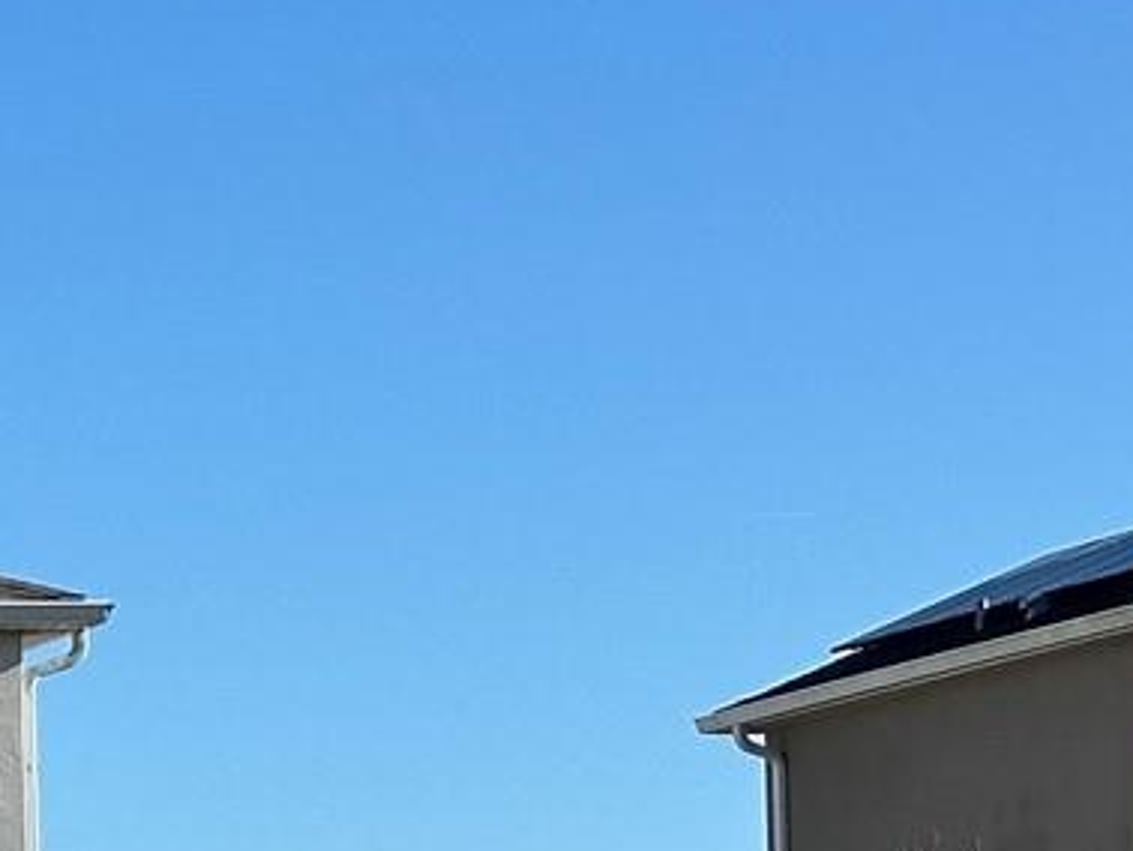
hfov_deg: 9.1
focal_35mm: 203
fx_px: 6649
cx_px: -1223
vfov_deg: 7.2
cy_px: 1136
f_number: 1.78
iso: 64
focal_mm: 6.86
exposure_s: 1/4566
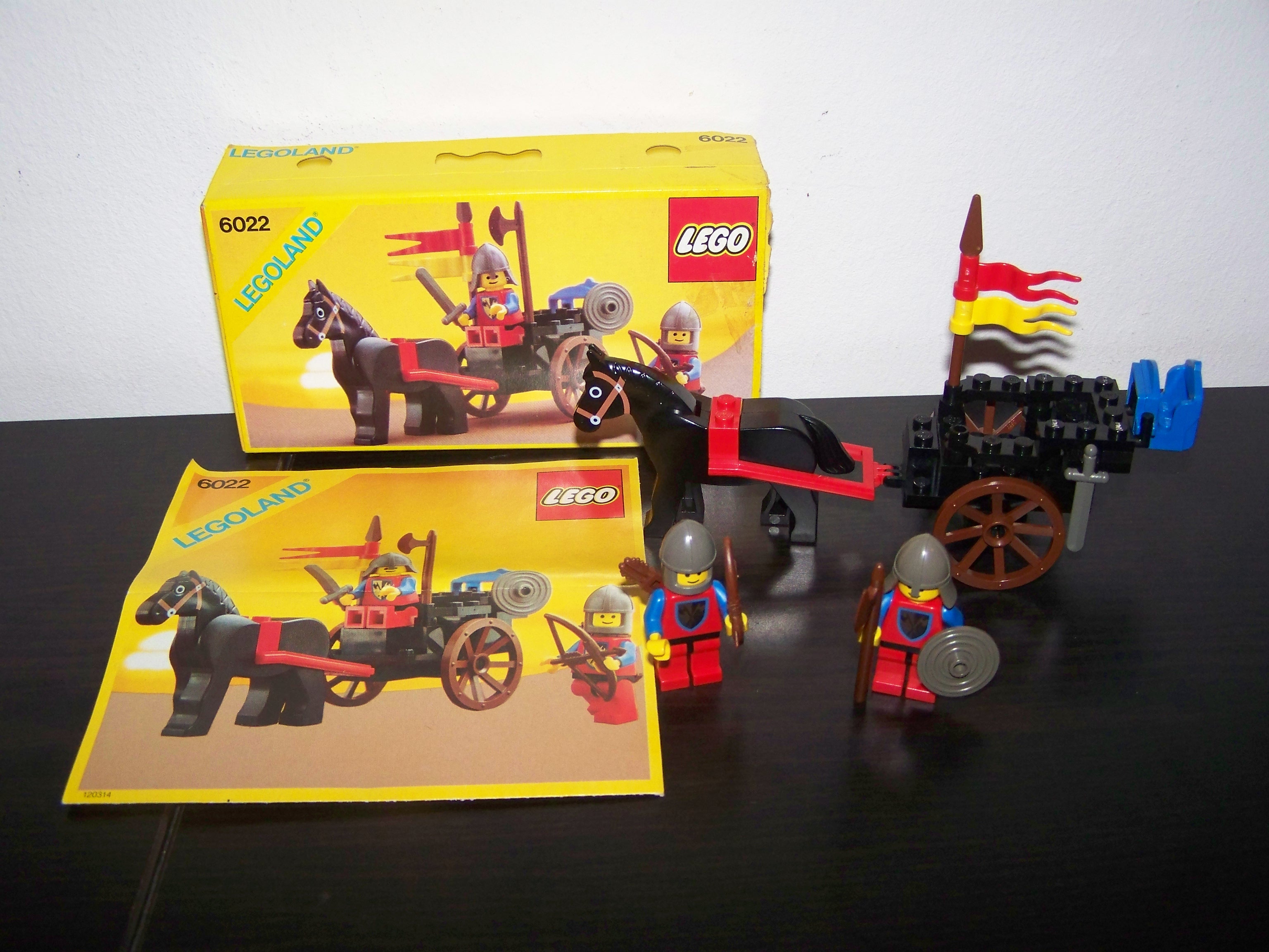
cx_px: 634
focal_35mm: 38
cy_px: 476
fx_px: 1393
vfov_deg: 37.7
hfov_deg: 49.0
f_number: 2.8
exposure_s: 1/30
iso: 200
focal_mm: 6.3
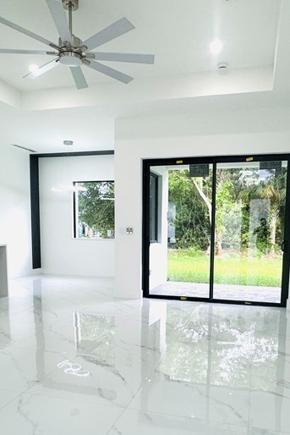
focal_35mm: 29
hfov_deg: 44.9
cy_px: 267
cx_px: 163
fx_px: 350
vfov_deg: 62.9
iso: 100
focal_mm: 2.22
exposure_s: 1/120
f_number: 2.2
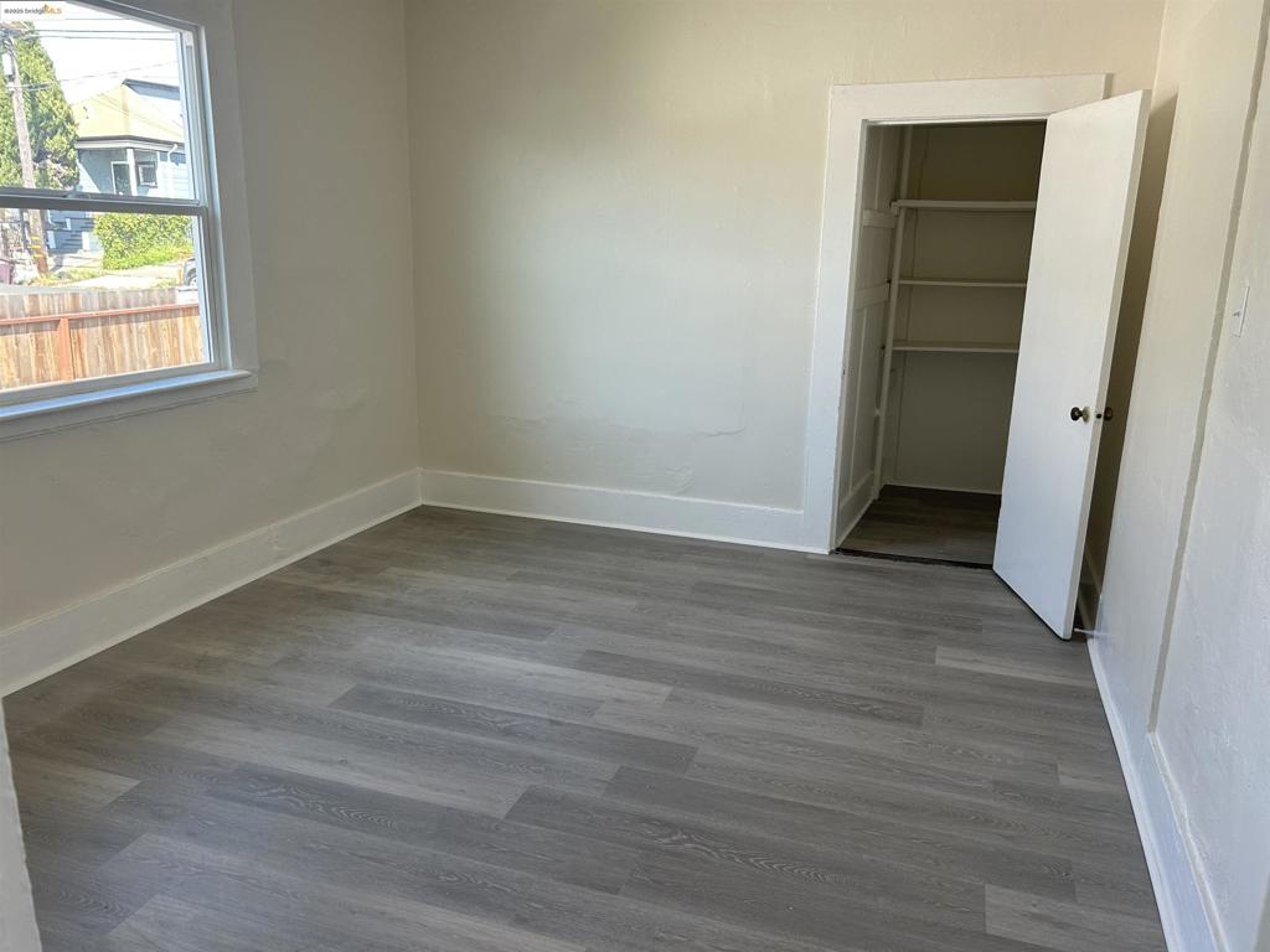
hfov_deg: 67.3
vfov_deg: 53.1
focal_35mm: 26
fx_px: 954
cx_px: 635
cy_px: 476
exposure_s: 1/140
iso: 64
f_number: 1.5
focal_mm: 5.7
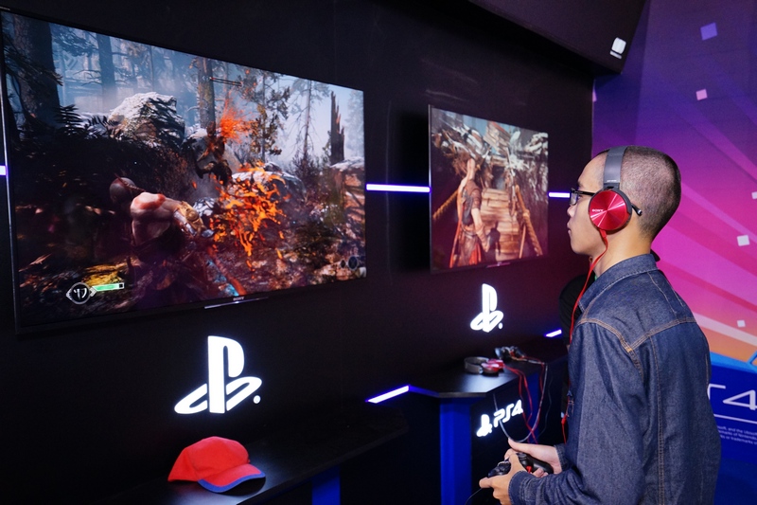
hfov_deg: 60.3
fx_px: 652
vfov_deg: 42.3
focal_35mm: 31
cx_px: 378
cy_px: 252
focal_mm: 31
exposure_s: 1/200
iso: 2000
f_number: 4
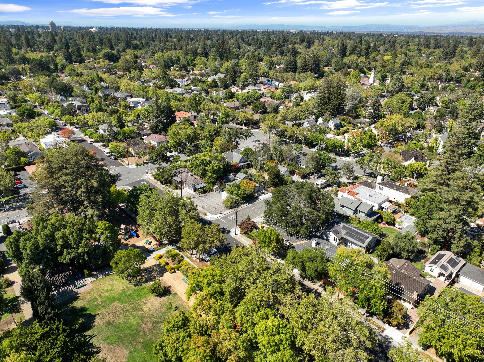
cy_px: 181
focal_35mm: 24
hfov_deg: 71.6
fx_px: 335
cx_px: 242
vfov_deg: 56.8
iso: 110
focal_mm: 12.29
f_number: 2.8
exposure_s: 1/400
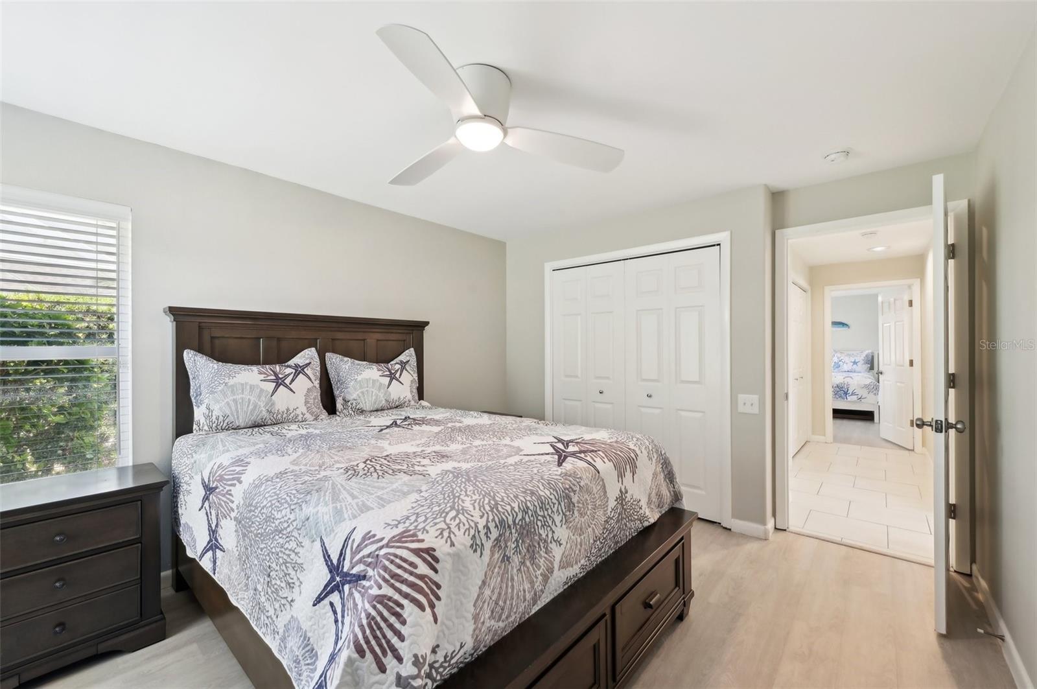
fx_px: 403
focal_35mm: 14
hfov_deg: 104.3
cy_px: 344
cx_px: 518
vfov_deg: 81.1
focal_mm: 14
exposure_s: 1/15
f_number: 8
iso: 400
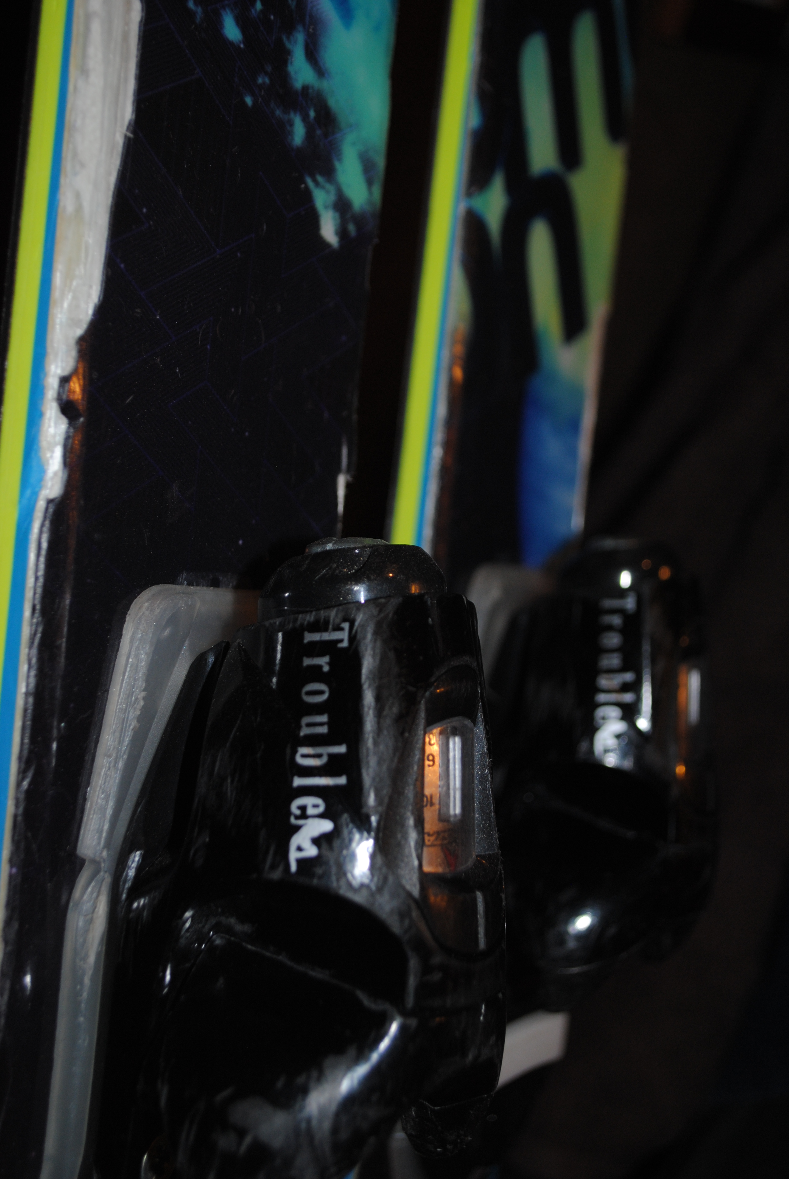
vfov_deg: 41.1
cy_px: 590
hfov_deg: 28.2
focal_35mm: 48
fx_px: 1573
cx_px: 394
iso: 200
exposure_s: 1/60
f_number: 4.8
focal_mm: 32
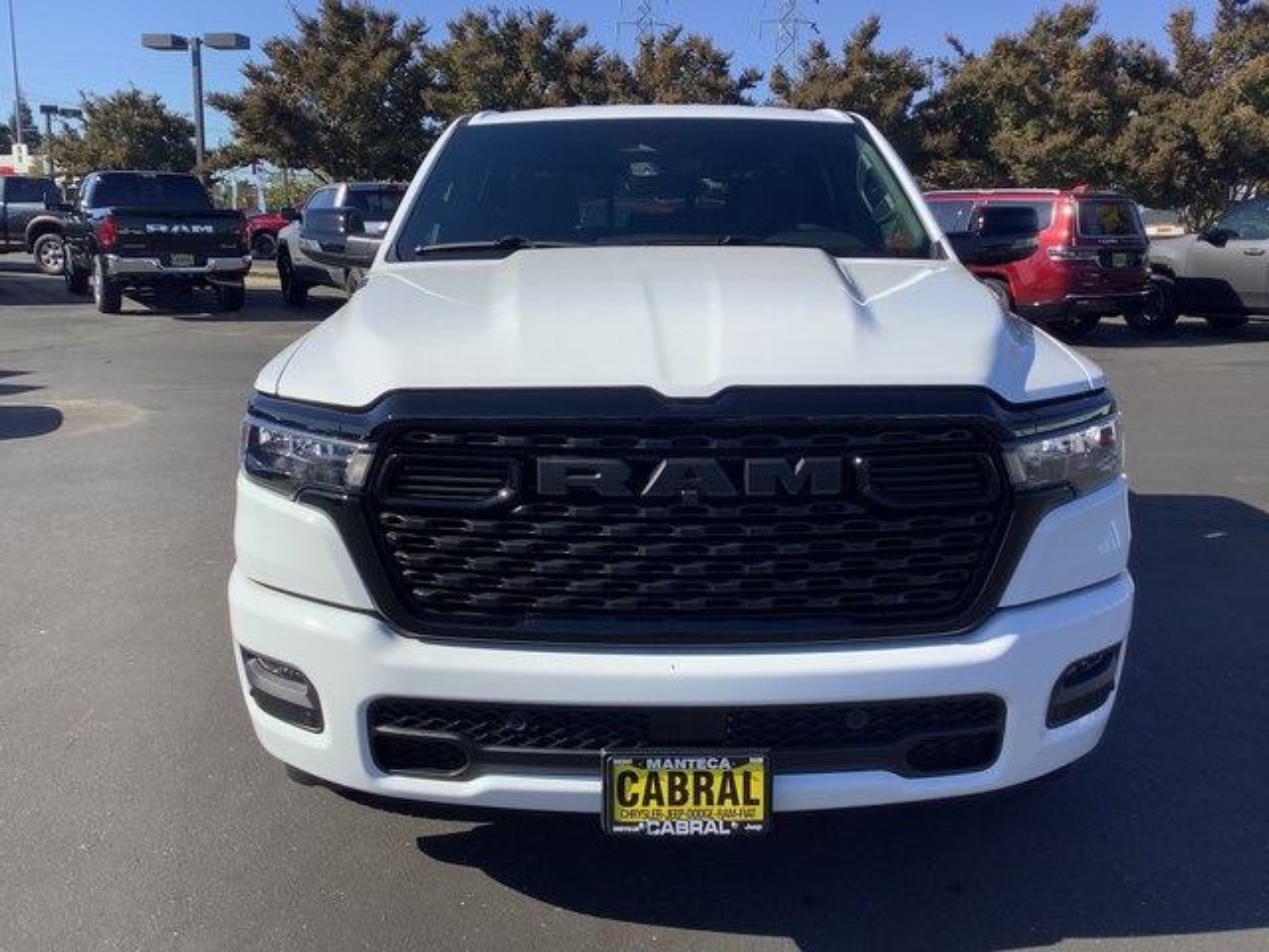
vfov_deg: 45.4
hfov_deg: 58.4
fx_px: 1136
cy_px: 476
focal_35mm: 31
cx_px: 634
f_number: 2.4
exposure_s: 1/1314
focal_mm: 3.3
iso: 25
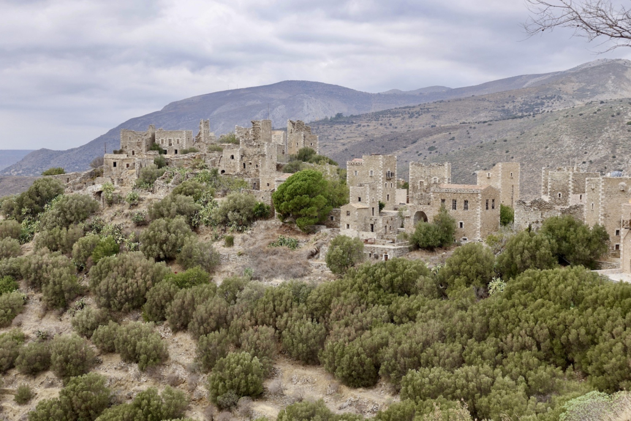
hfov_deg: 39.6
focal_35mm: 50
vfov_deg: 27.0
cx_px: 316
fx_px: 876
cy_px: 210
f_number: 5.6
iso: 125
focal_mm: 18.3
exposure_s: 1/125
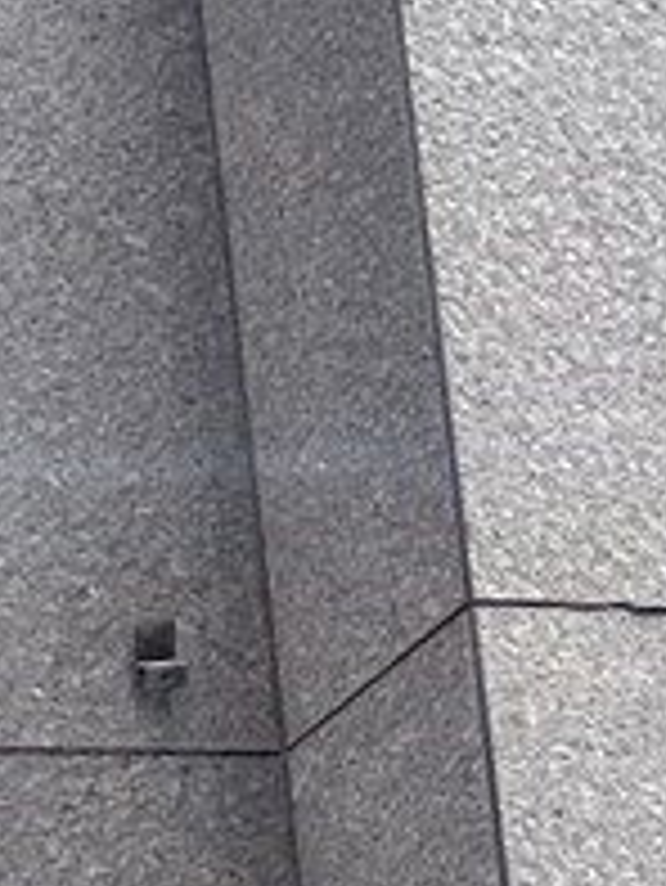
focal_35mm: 187
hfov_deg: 6.6
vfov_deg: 9.7
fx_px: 4792
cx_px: -1832
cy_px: 1893
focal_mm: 6.86
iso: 80
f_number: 1.78
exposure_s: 1/452
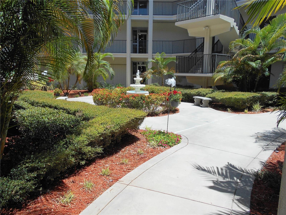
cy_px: 108
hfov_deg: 67.3
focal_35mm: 26
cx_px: 143
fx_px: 215
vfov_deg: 53.1
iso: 80
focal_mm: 4.6
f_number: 3.2
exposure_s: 1/800
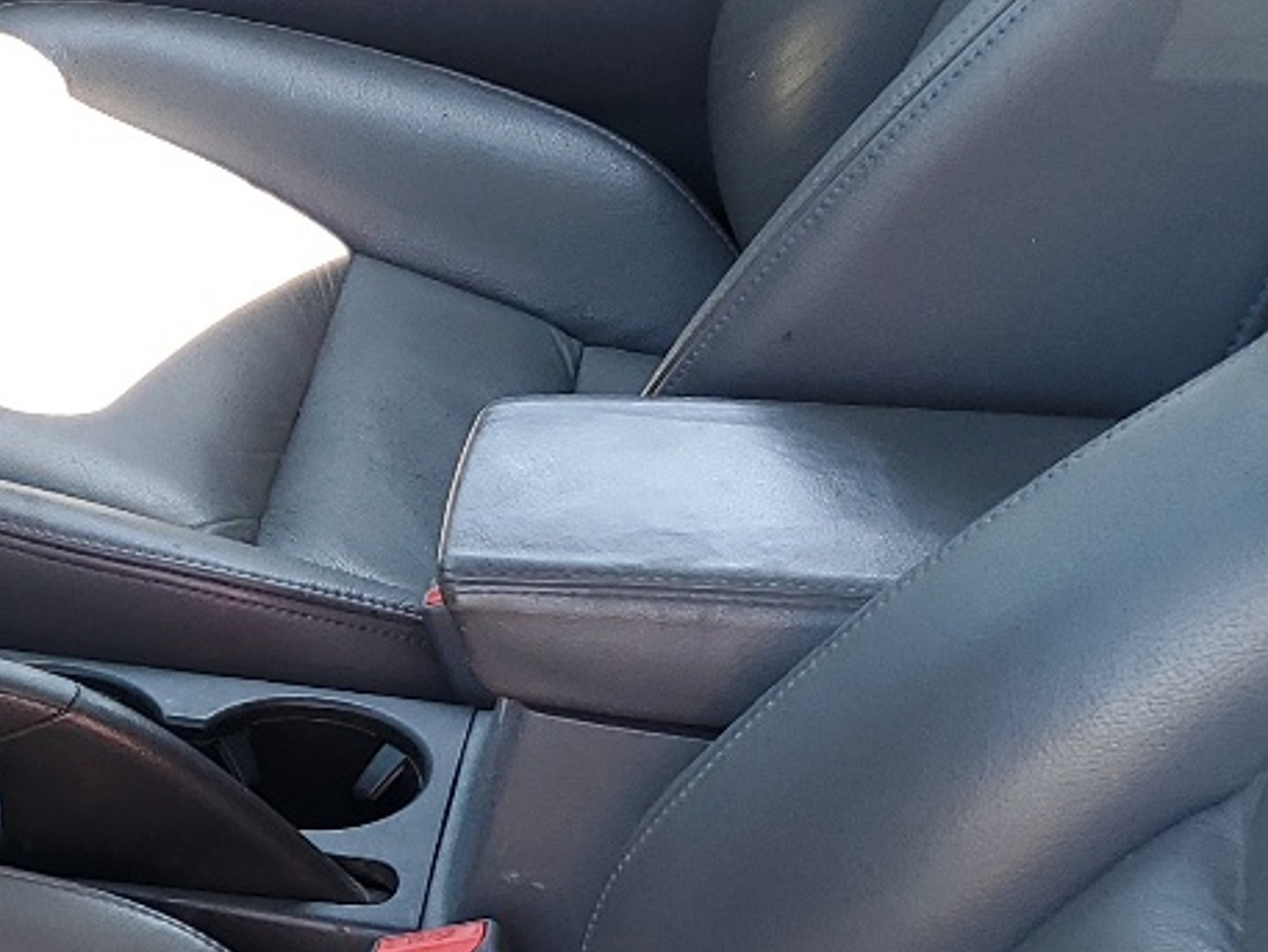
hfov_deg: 19.4
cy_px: 1010
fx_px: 3334
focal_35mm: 91
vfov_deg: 15.9
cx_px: -505
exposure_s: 1/128
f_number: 1.5
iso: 50
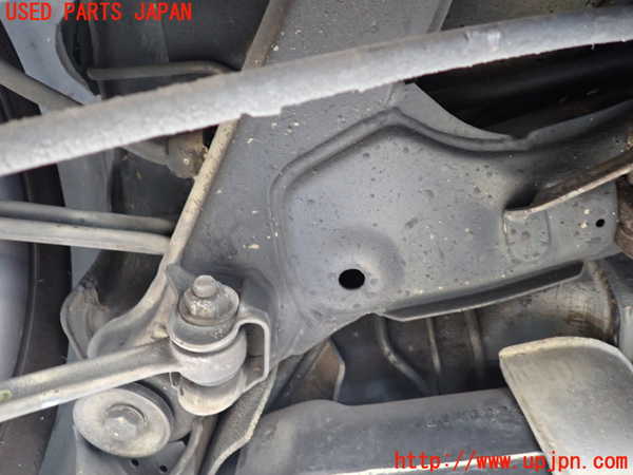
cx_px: 316
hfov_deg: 69.4
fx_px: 457
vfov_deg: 54.9
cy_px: 238
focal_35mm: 25
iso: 400
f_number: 2
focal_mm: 4.5
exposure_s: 1/30
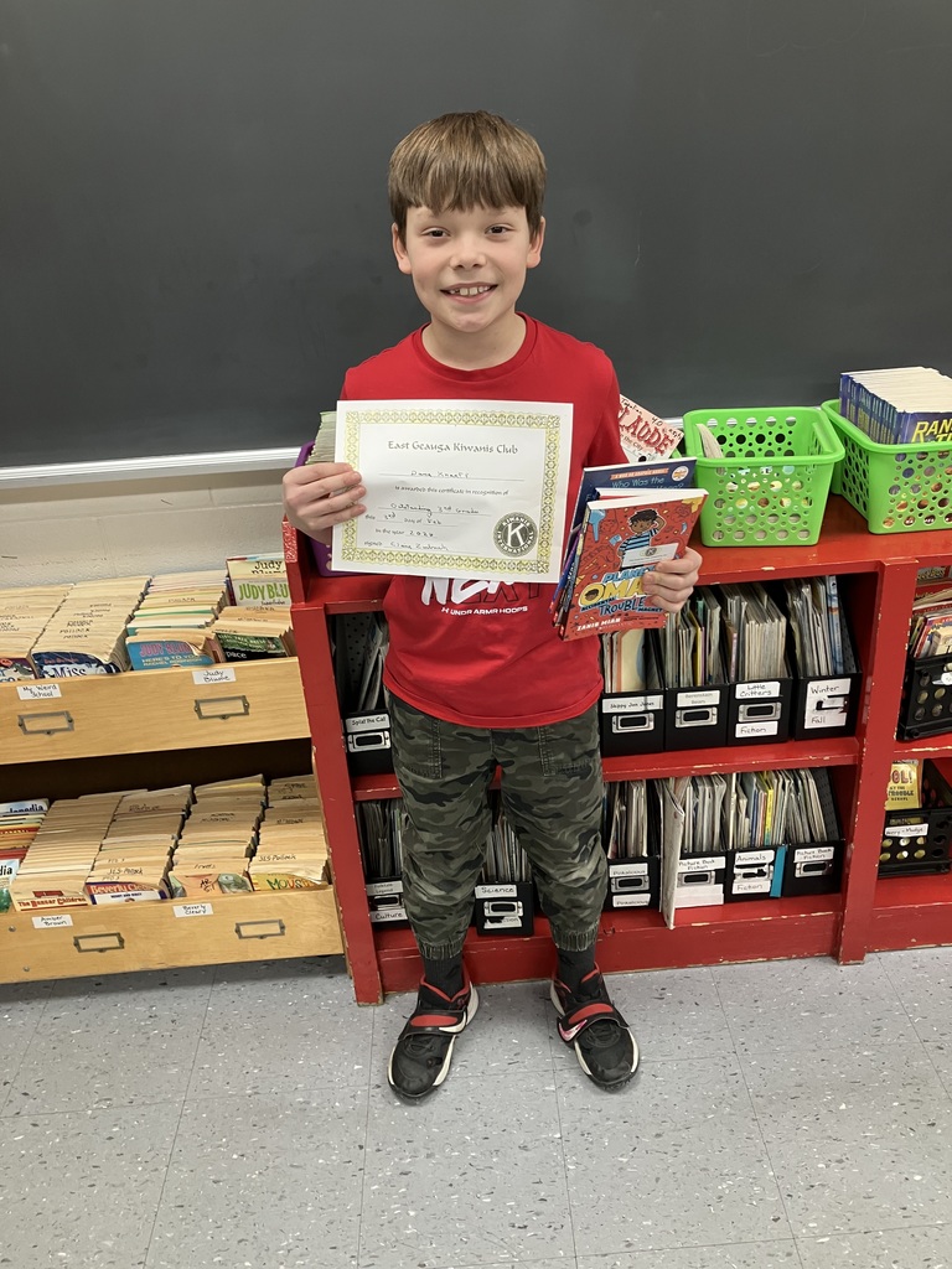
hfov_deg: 49.7
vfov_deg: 63.4
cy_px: 634
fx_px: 1027
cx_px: 476
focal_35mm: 28
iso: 80
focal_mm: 3.99
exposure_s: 1/60
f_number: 1.8
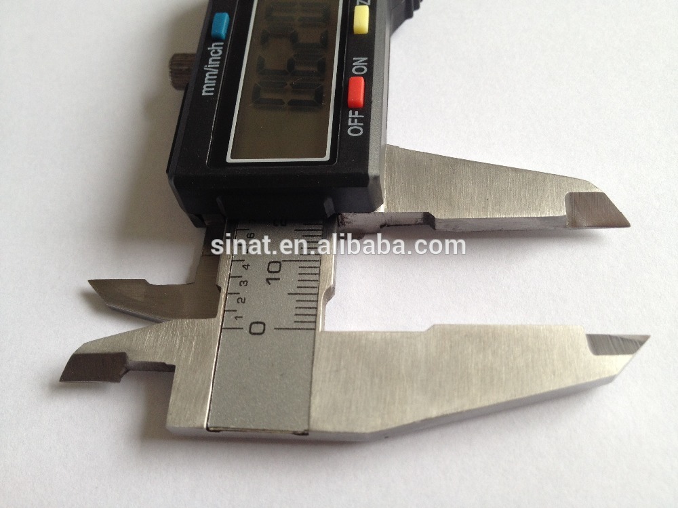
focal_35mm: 35
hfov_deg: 52.6
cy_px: 254
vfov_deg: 40.7
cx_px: 339
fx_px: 686
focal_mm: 4.28
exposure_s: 1/60
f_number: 2.4
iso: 64
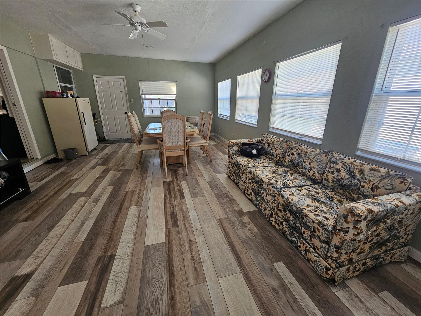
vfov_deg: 89.9
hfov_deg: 106.2
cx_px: 210
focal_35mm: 13
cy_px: 158
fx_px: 158
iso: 80
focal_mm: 2.2
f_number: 2.2
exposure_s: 1/60
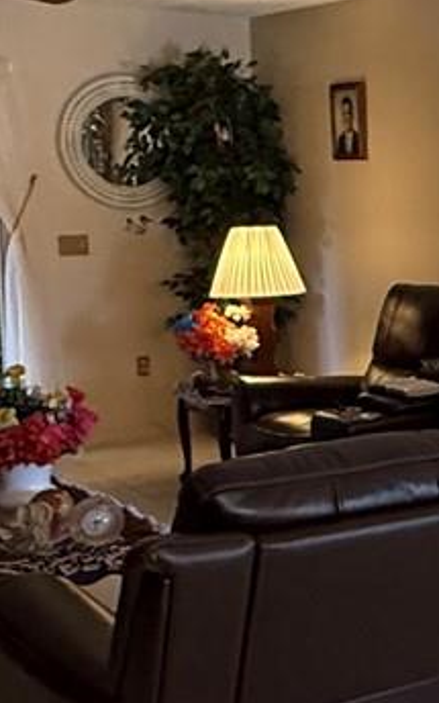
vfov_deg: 29.8
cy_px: 343
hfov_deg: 17.1
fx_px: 1321
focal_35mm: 69
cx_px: 649
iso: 320
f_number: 2.2
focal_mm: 2.22
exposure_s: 1/60
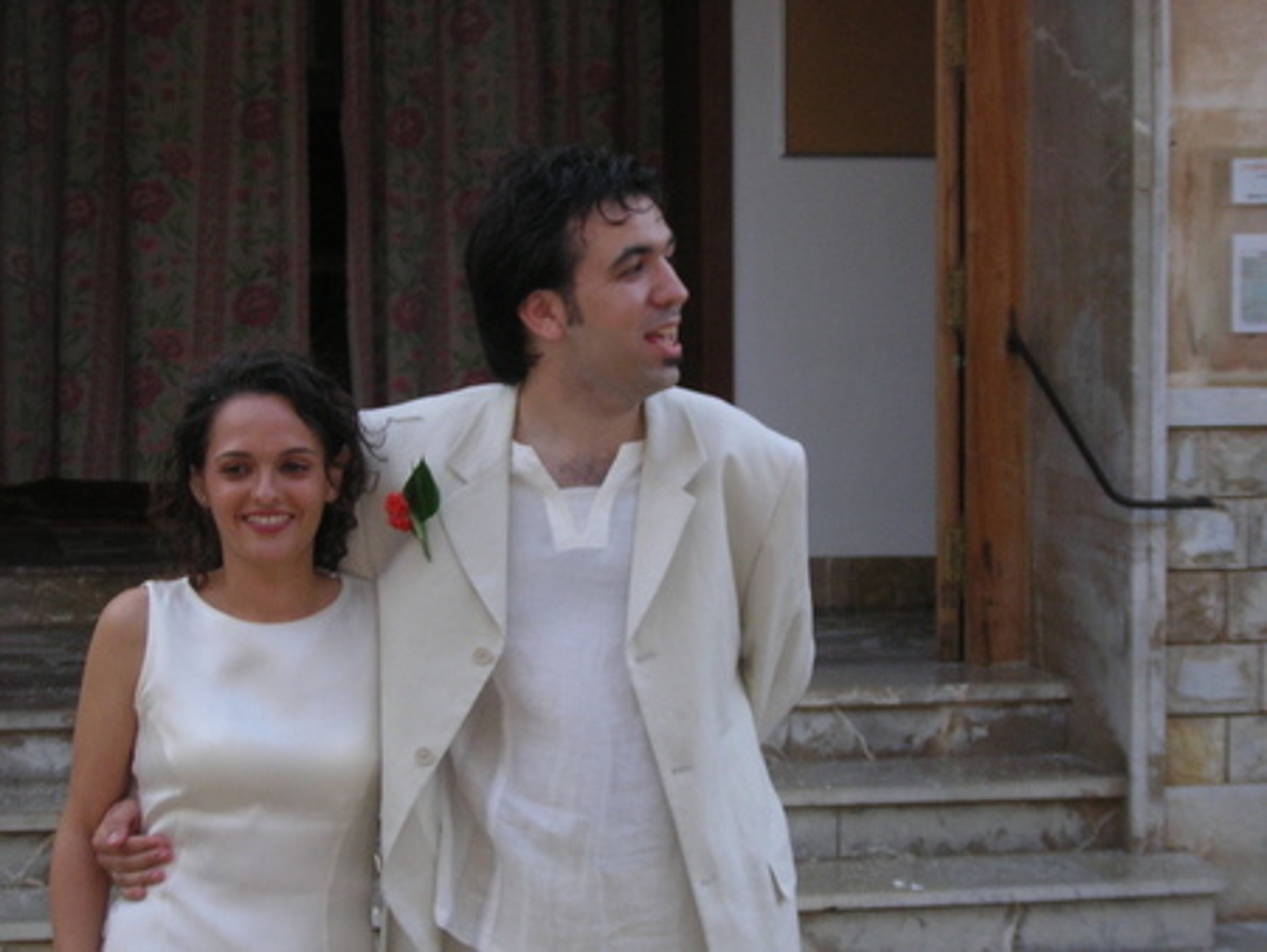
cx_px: 634
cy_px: 476
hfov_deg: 18.2
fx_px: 3955
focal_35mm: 108
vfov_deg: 13.7
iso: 250
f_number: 4.7
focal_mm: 14.1
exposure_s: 1/60.1
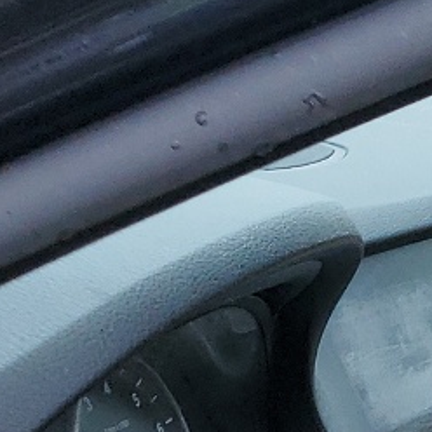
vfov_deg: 10.4
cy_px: 1003
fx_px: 2090
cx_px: 1122
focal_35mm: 148
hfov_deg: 10.0
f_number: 1.5
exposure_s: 1/244
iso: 50
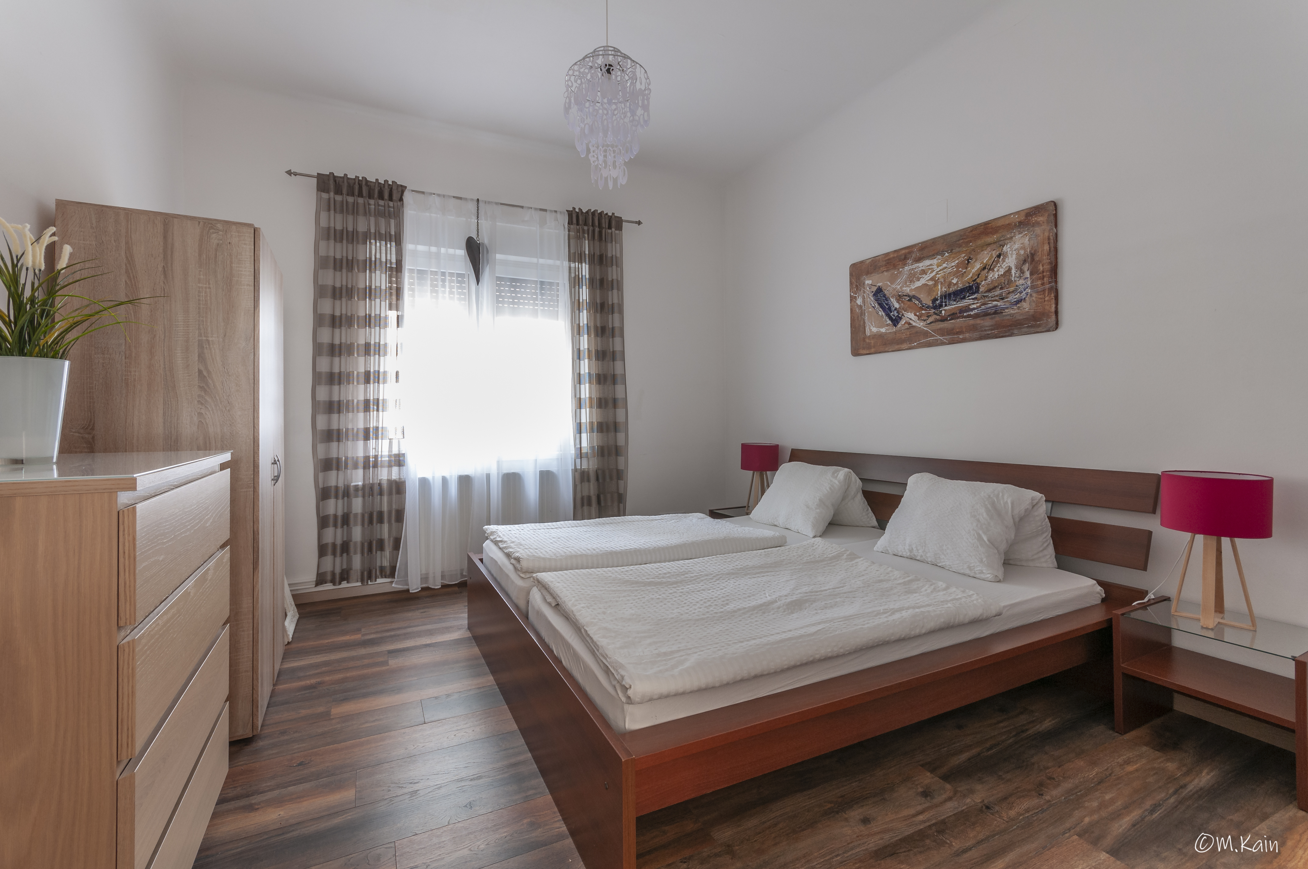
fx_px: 544
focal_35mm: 15
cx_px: 654
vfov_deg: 77.2
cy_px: 434
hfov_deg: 100.5
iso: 100
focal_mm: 10
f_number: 8
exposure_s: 1/1.67
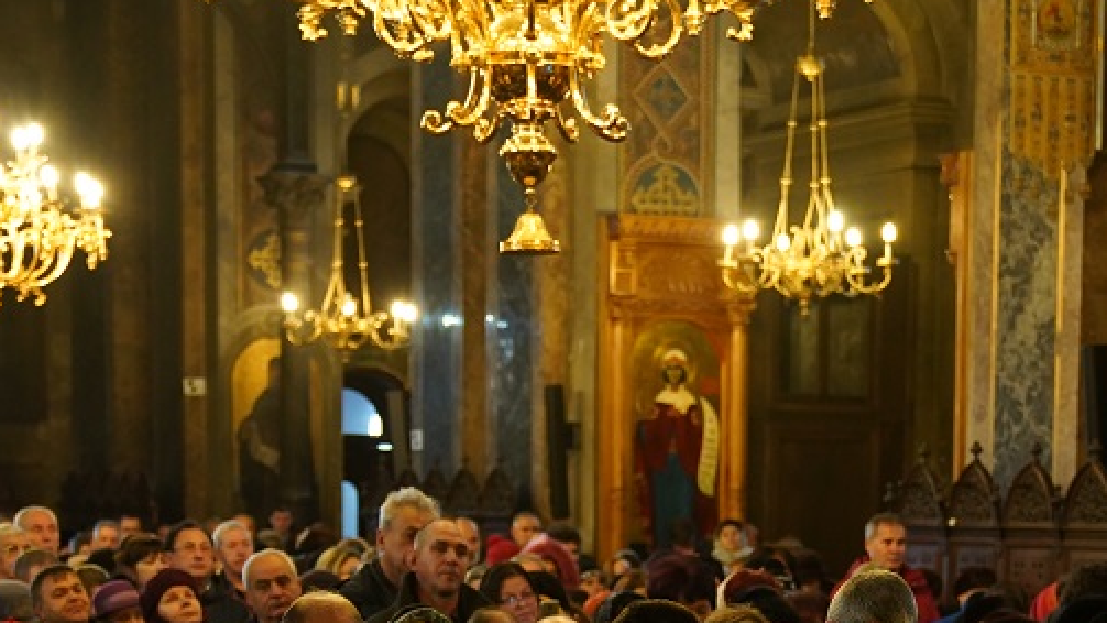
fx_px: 2935
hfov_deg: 21.3
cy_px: 861
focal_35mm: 100
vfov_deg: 11.7
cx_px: 702
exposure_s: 1/50
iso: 2000
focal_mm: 40
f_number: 2.8
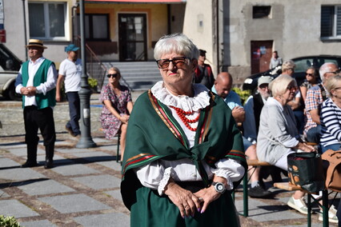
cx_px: 170
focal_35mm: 87
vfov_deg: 15.7
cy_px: 114
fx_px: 824
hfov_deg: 23.4
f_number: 6.3
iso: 100
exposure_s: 1/2000
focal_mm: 58
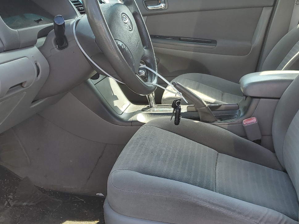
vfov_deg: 33.6
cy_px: 118
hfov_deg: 43.6
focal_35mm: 43
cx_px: 183
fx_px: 372
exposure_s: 1/500
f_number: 1.5
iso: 50
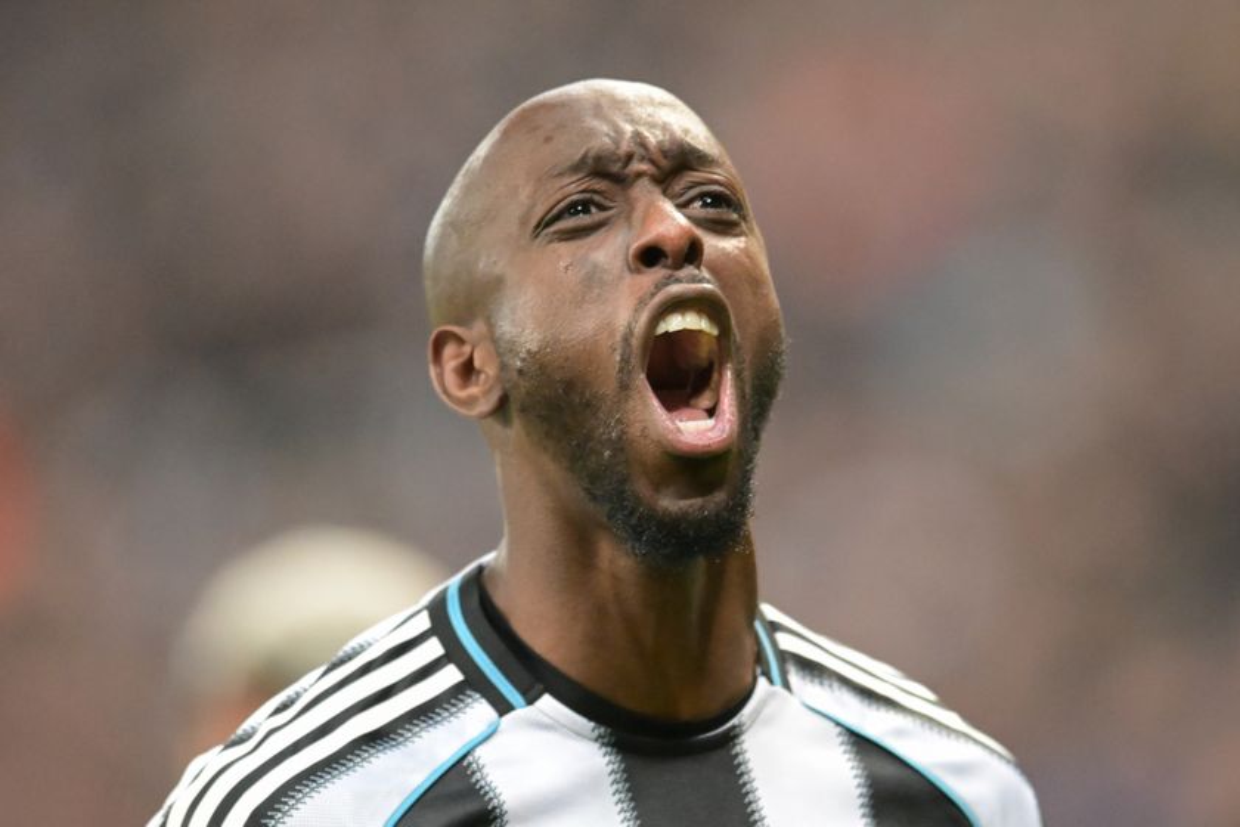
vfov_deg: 2.3
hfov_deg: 3.4
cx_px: 620
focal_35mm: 600
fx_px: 20665
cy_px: 414
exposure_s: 1/1600
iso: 5600
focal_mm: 400
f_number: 2.8
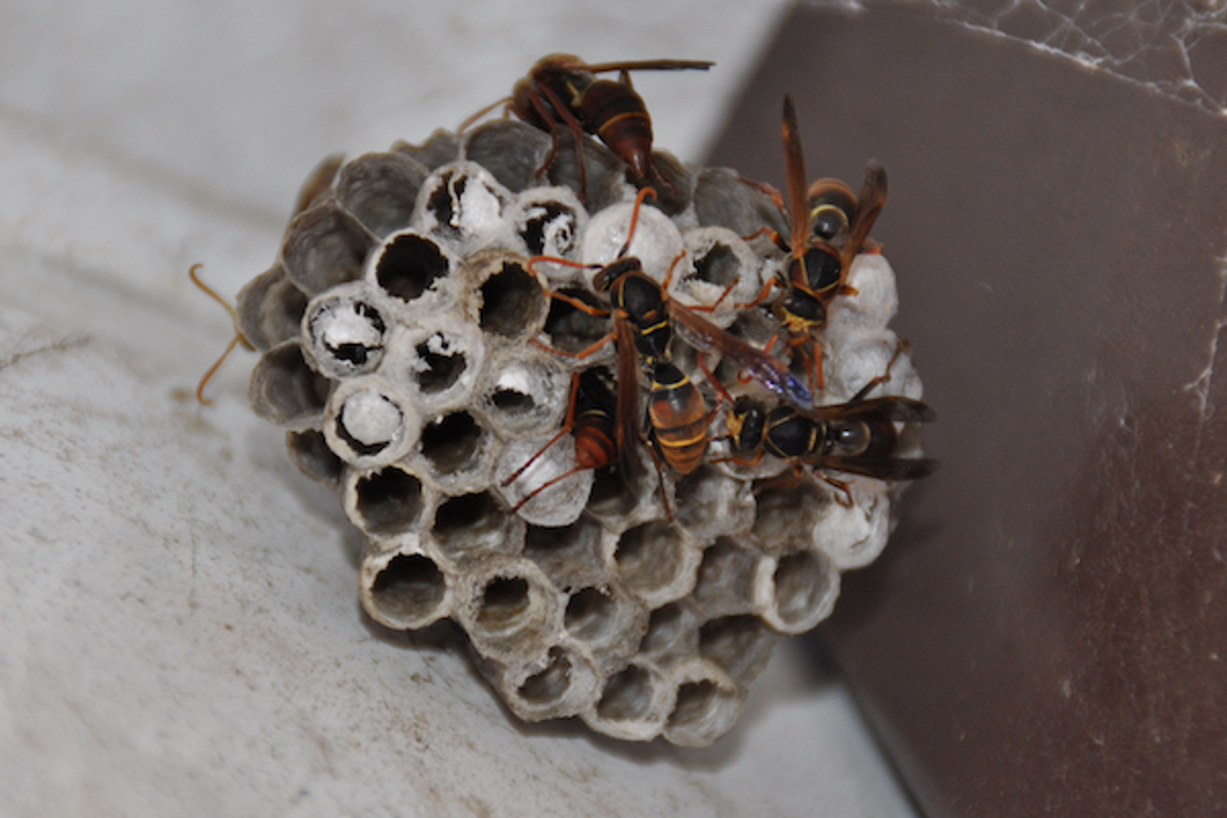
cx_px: 614
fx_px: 10224
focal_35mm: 300
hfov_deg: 6.9
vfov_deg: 4.6
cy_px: 409
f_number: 6.3
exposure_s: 1/60
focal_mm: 200
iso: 560
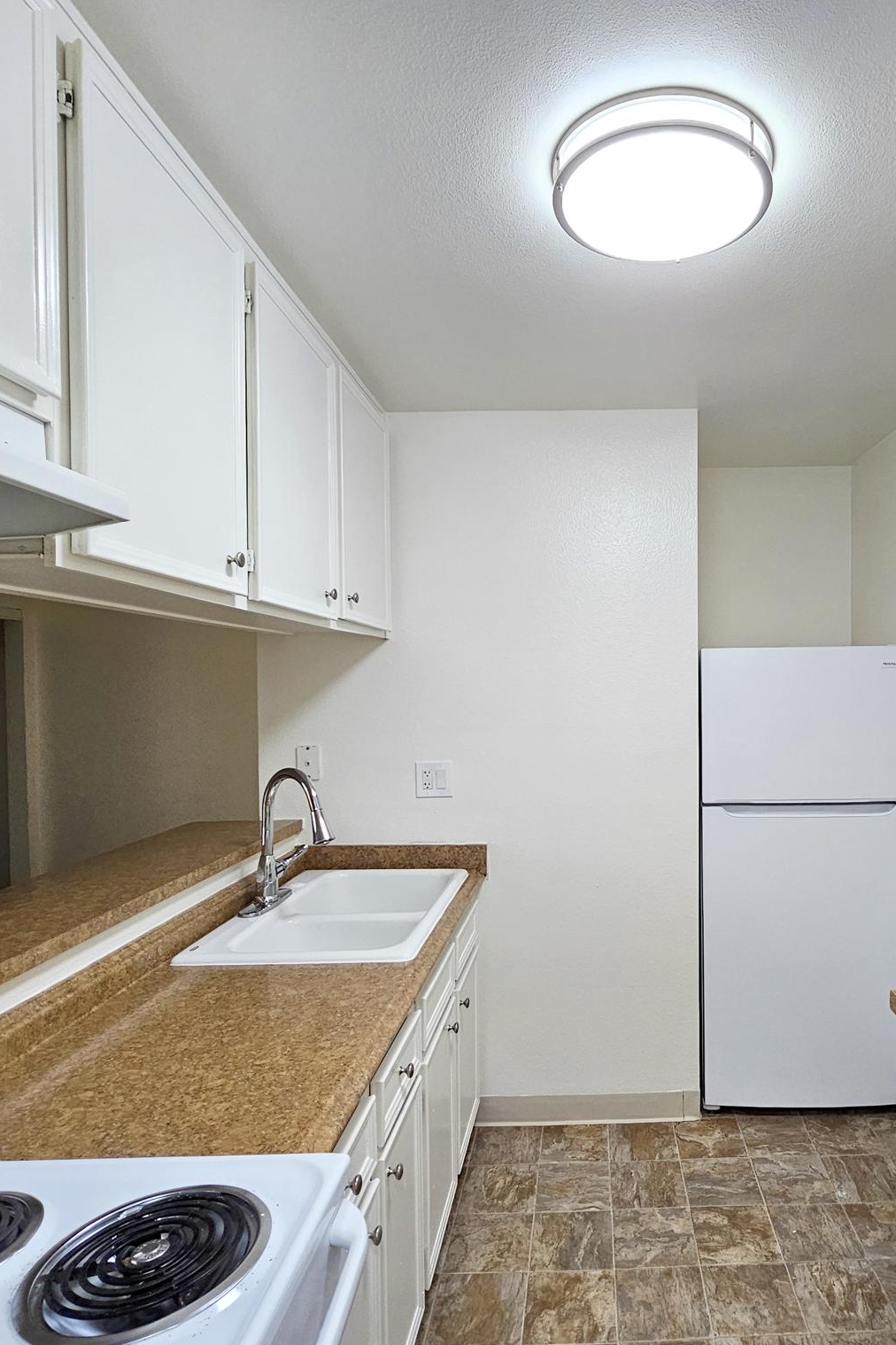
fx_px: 709
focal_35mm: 19
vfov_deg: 86.9
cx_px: 615
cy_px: 702
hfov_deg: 62.5
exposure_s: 1/100
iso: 160
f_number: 2.2
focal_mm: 2.2
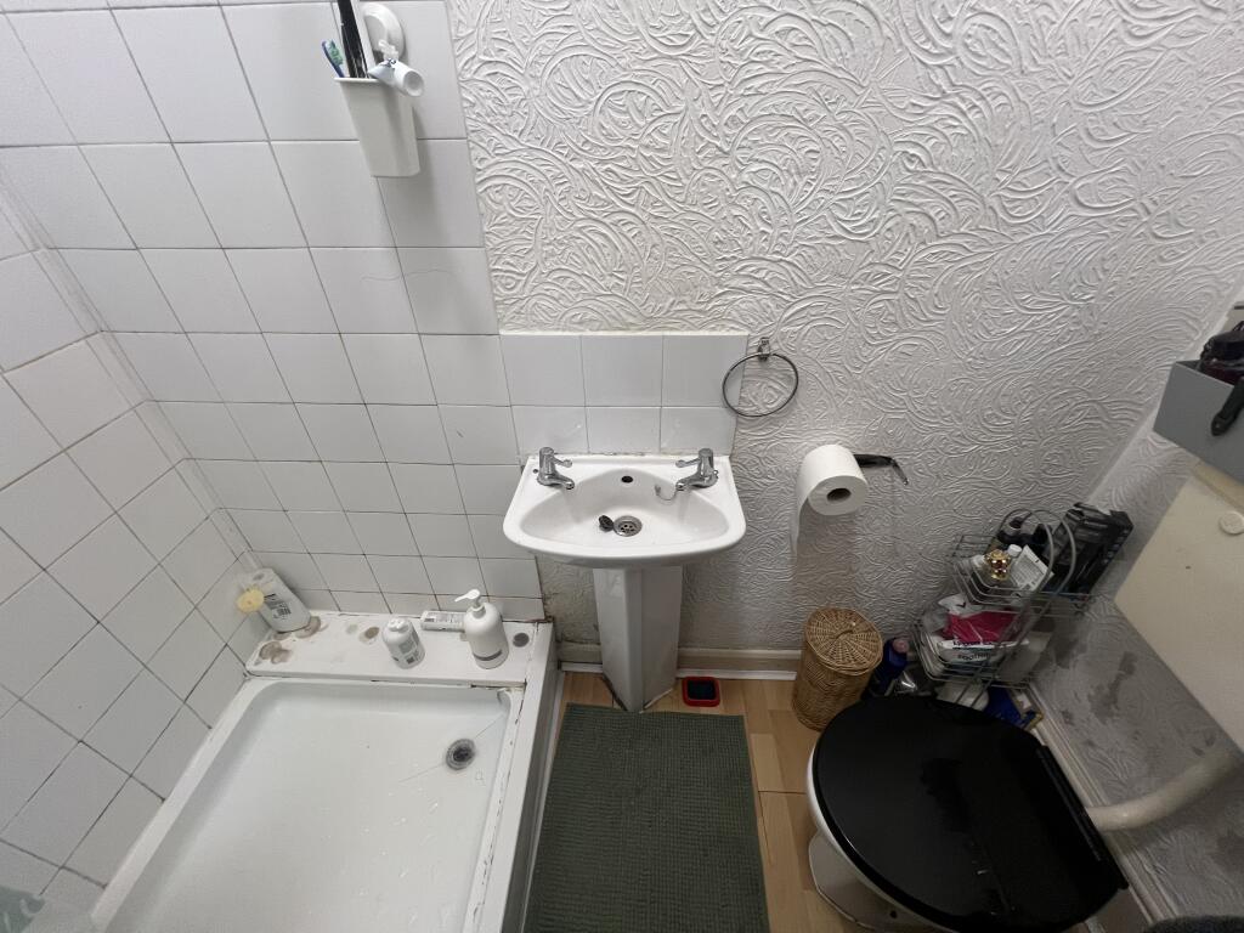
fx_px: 467
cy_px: 466
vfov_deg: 89.9
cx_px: 622
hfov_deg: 106.2
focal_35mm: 13
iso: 200
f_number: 1.8
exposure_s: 1/50
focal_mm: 1.57
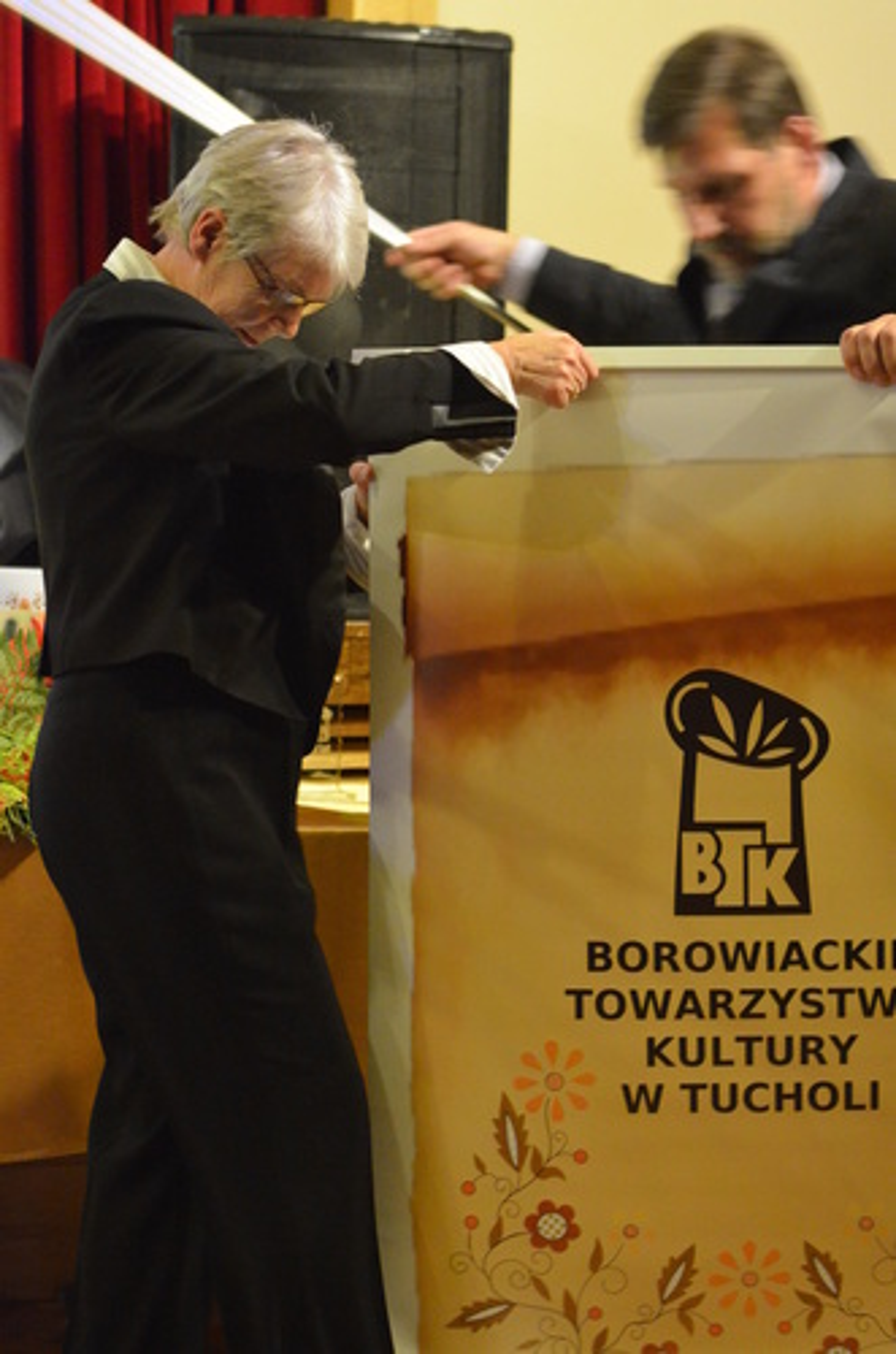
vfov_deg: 19.5
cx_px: 448
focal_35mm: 105
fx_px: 3939
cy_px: 677
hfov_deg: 13.0
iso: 4500
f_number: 2.8
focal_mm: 70
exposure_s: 1/30
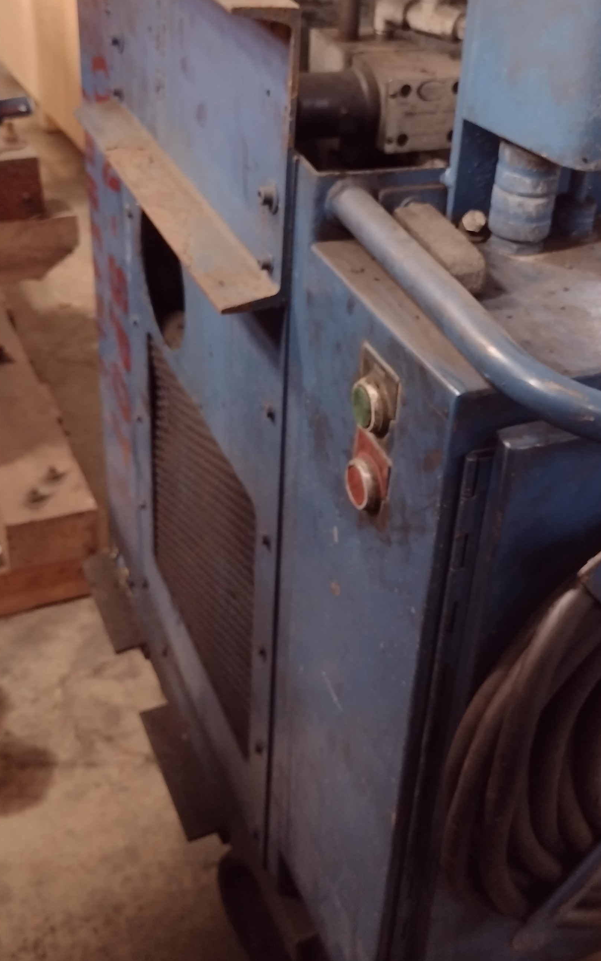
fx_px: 1153
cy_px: 439
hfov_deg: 29.0
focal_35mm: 44
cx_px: 414
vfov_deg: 45.2
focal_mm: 4.71
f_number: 1.7
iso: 453
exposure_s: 1/24
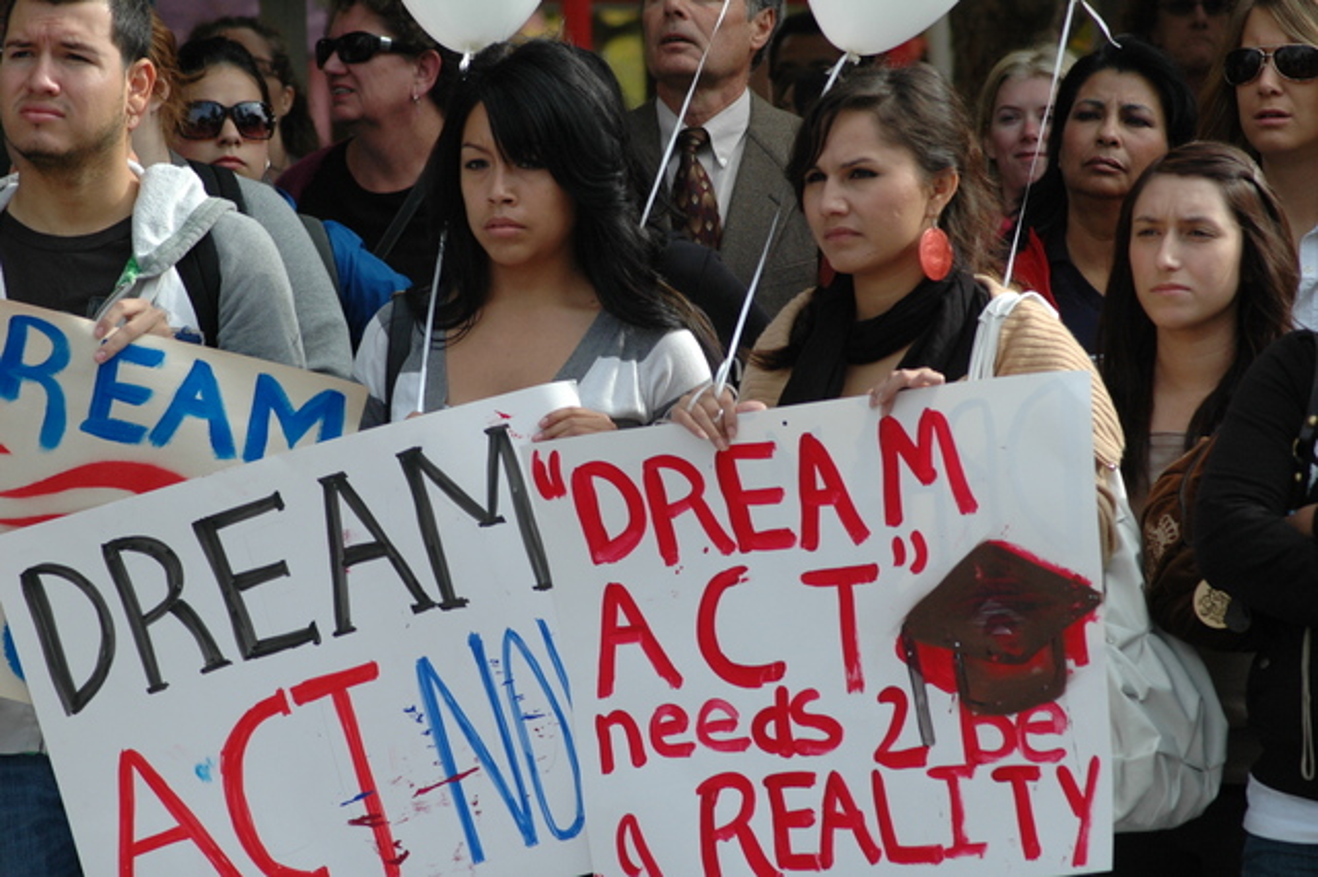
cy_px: 438
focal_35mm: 218
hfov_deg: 9.5
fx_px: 7958
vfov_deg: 6.3
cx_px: 659
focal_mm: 145
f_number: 7.1
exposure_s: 1/640
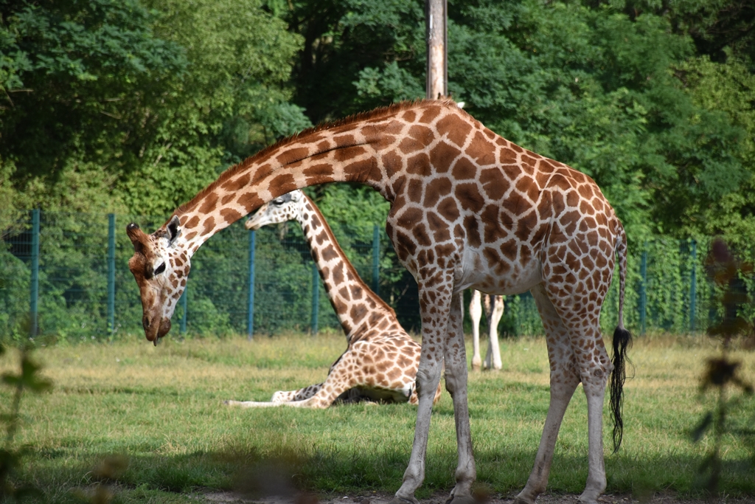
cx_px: 378
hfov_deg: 9.8
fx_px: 4404
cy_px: 252
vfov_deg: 6.5
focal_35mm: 210
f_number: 5.6
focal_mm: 140
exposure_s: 1/1250
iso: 400
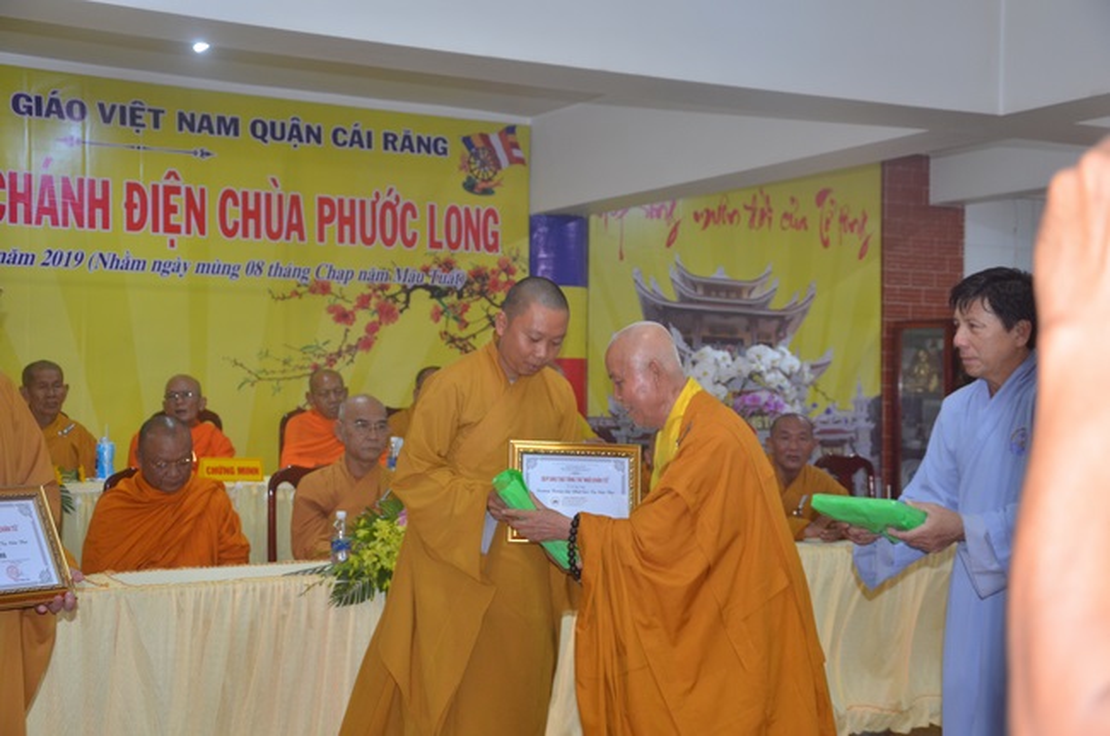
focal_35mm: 52
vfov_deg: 25.7
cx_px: 555
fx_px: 1616
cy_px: 368
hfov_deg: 37.9
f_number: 5
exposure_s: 1/60
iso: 800
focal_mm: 35
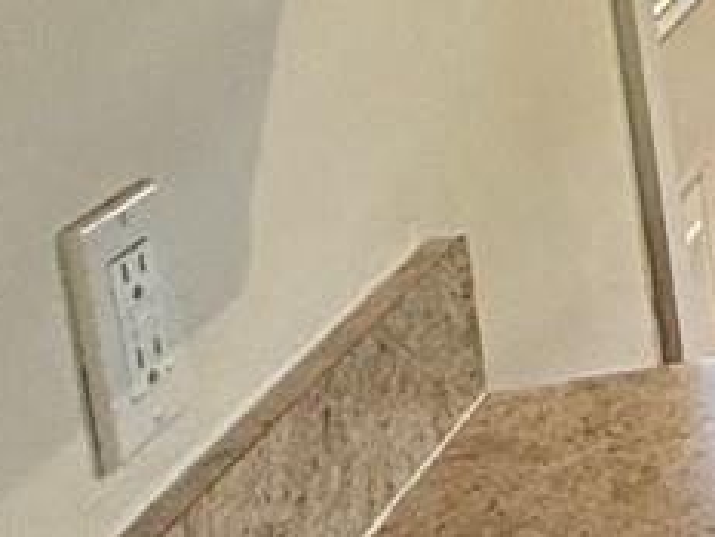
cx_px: 1697
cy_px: -393
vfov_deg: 13.9
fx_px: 1984
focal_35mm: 96
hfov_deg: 14.2
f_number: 2.2
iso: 320
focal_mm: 2.22
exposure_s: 1/60
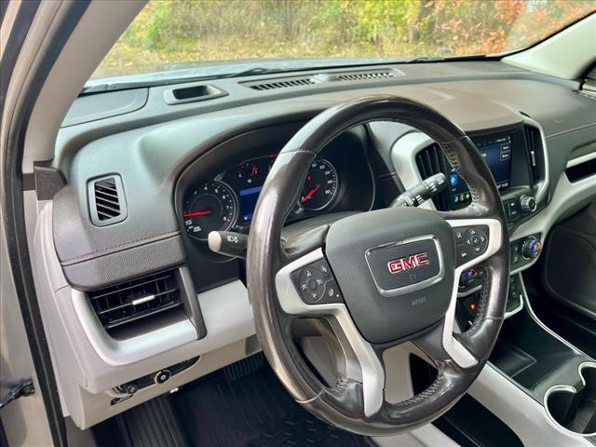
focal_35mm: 26
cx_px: 298
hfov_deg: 67.3
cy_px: 224
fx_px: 448
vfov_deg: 53.1
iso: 40
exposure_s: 1/122
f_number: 1.6
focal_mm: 5.1
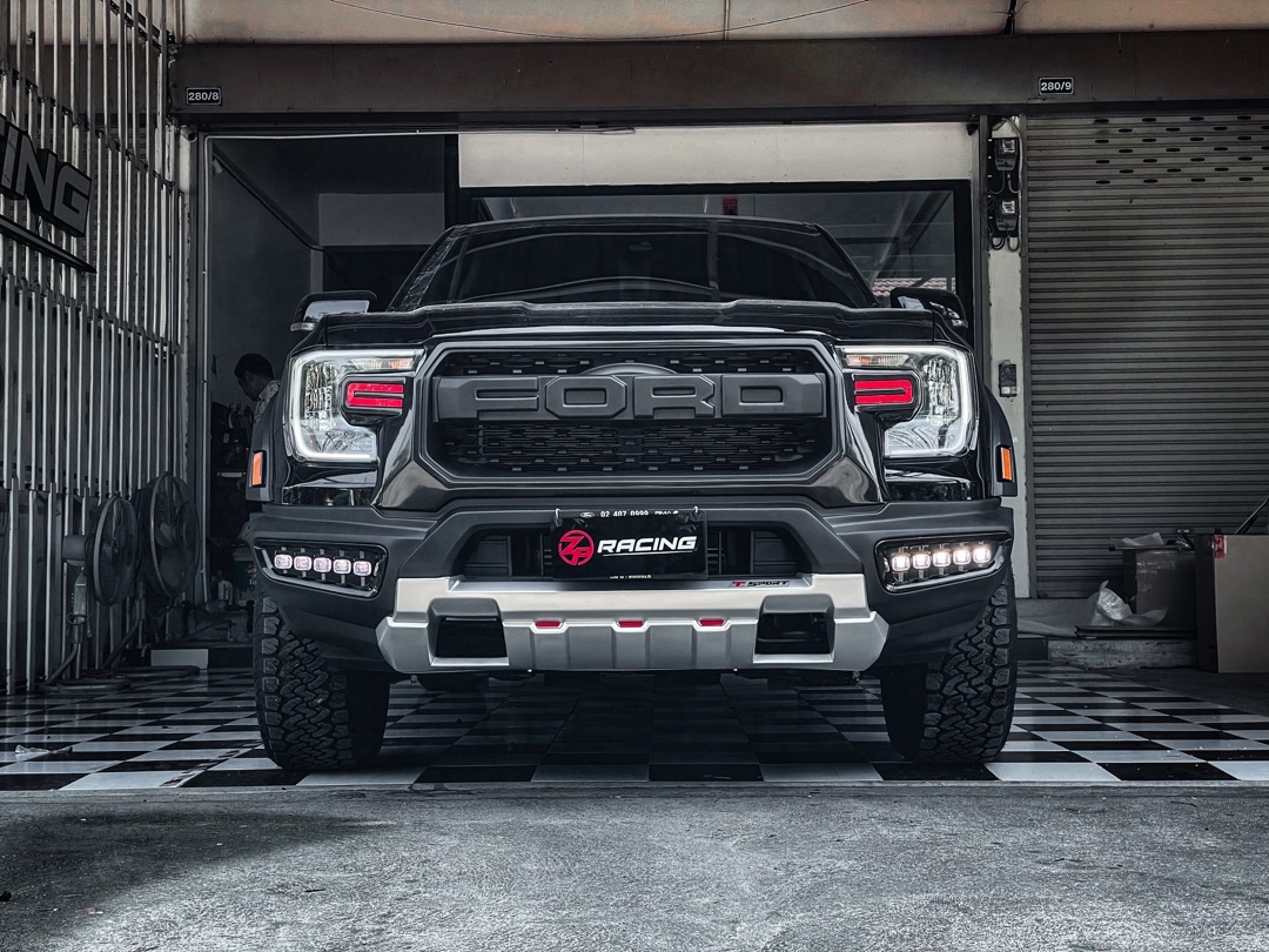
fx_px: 1906
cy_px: 476
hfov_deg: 36.8
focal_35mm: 52
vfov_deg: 28.0
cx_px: 634
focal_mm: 6
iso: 25
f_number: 2
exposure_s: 1/180
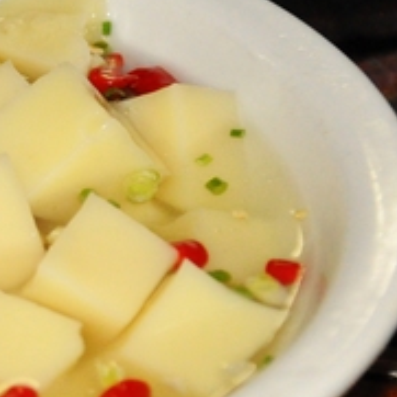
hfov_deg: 9.1
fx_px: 2426
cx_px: -248
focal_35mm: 187
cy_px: 207
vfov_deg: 9.4
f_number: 4.5
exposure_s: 1/200
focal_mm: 38
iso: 3200
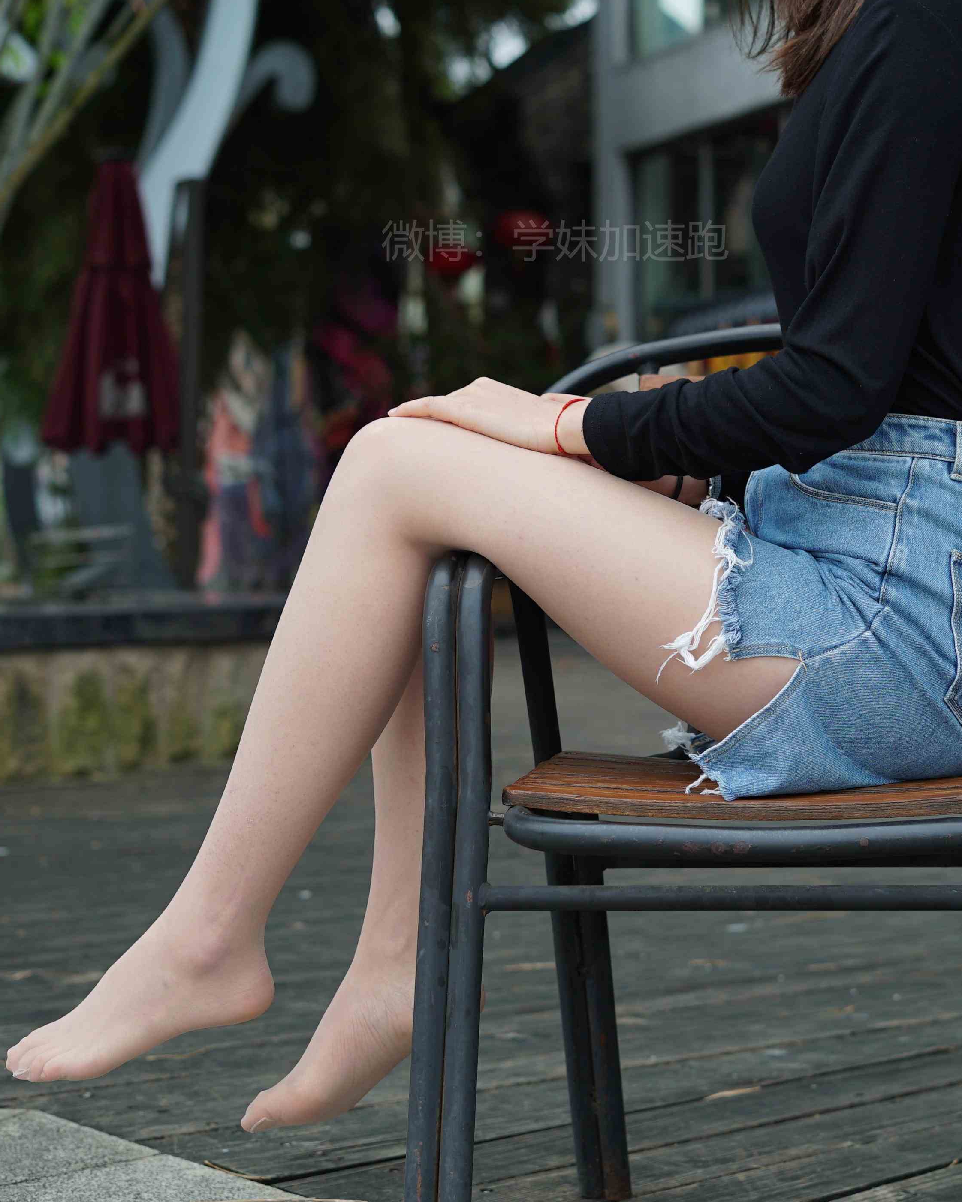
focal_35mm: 71
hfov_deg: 21.5
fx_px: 2527
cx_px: 625
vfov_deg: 26.8
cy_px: 597
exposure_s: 1/100
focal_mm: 50
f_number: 3.5
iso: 100
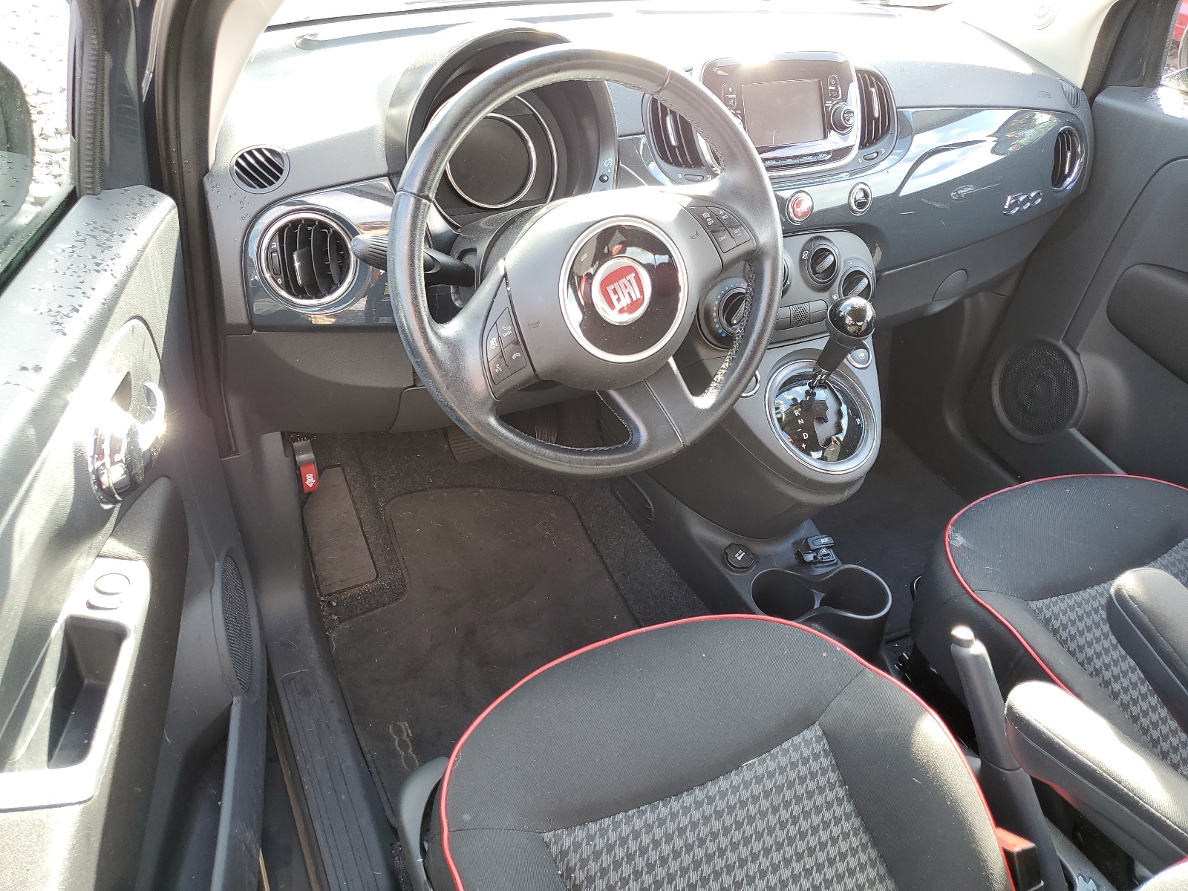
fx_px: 892
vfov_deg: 53.1
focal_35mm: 26
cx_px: 594
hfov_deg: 67.3
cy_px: 446
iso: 52
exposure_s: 1/60.2
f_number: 1.5
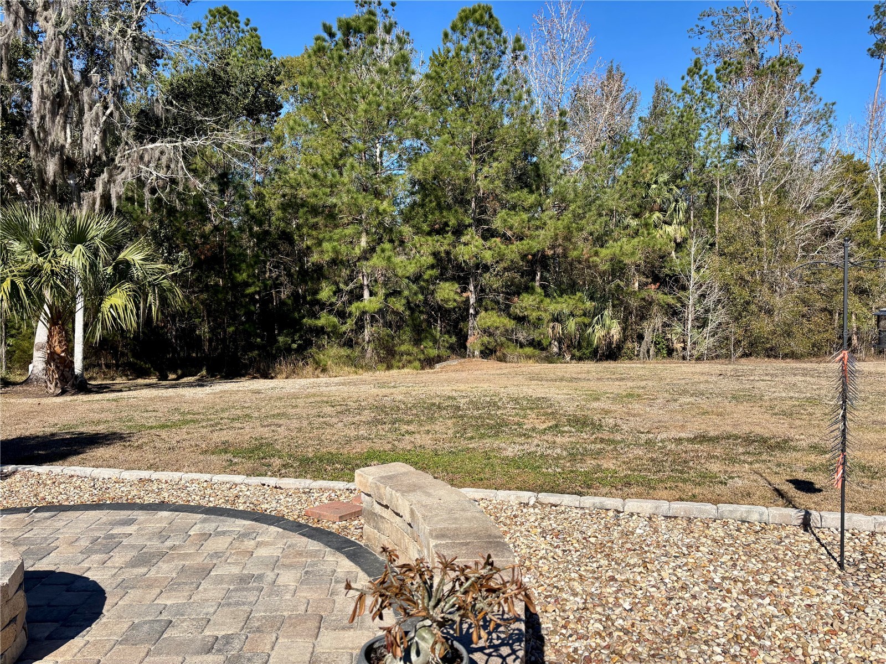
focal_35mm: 26
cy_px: 332
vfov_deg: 53.1
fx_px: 665
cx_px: 443
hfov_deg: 67.3
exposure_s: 1/3534
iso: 50
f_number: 1.6
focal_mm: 5.96
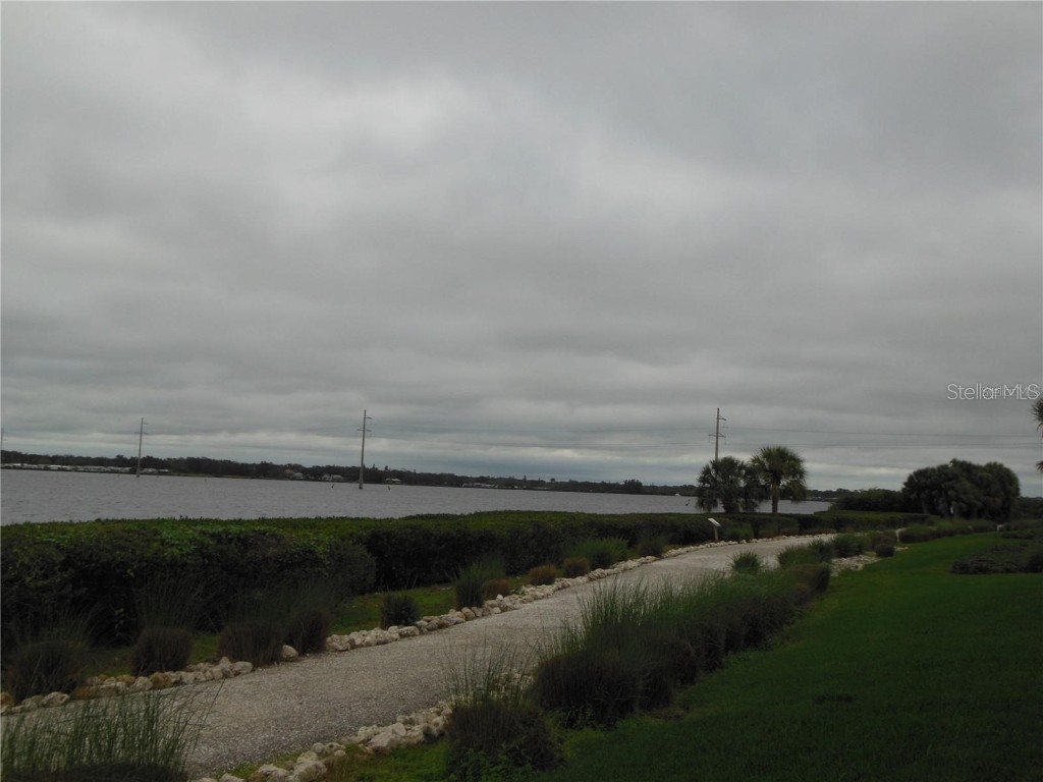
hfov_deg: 49.0
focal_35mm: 38
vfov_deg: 37.7
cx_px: 522
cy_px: 391
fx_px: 1145
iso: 125
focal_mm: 6.8
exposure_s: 1/500
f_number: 3.6
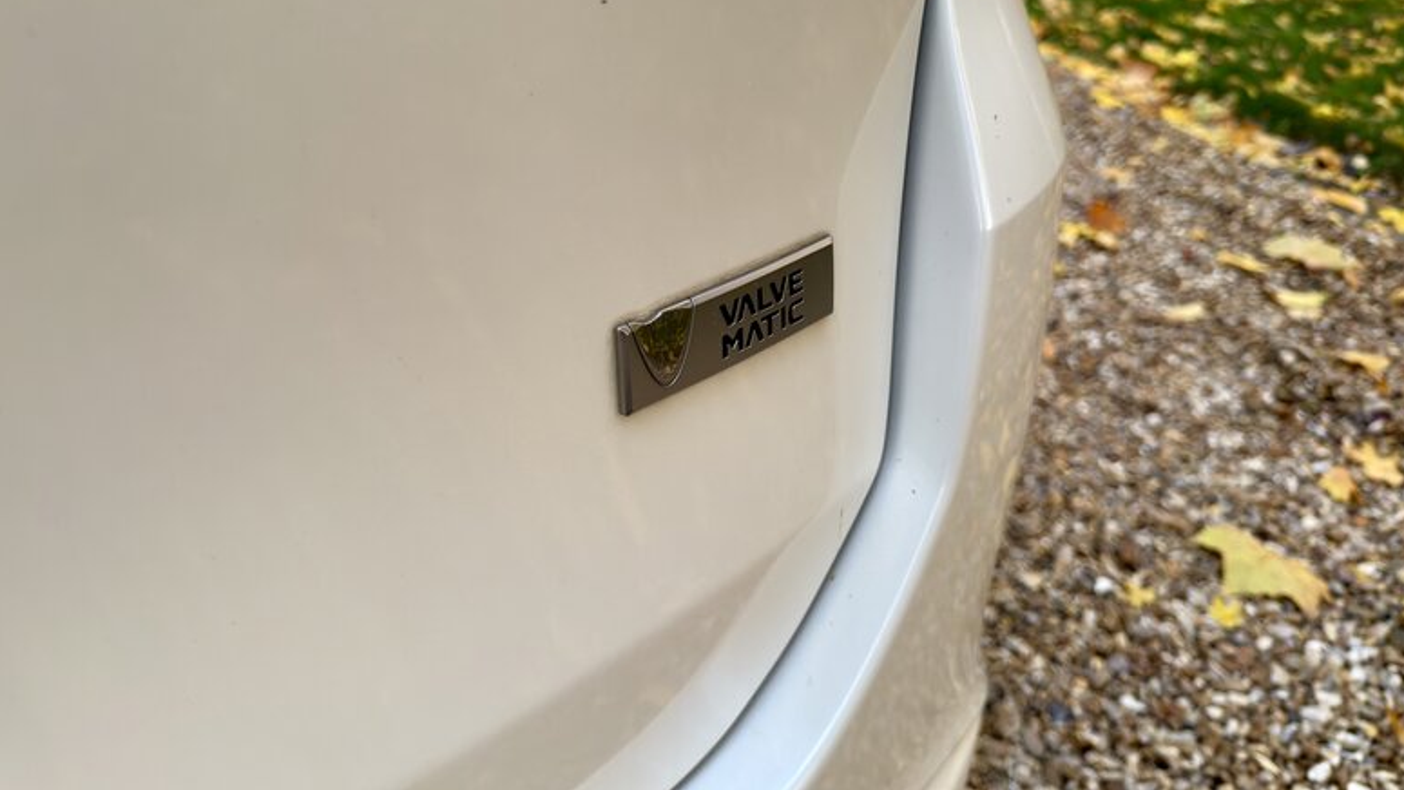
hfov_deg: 69.8
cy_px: 292
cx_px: 719
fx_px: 1005
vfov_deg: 42.5
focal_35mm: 27
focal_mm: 6.76
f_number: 1.78
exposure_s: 1/44
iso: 250
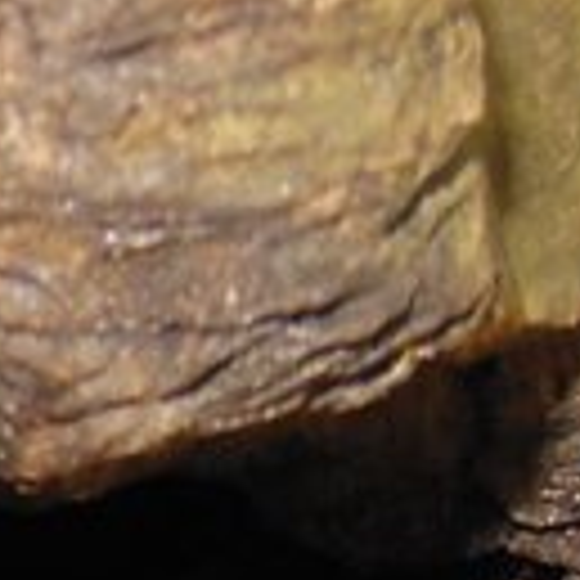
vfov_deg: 6.4
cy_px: 1245
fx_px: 4967
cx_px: -964
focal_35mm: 262
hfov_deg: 6.3
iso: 200
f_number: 4.1
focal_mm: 6.9
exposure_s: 1/30
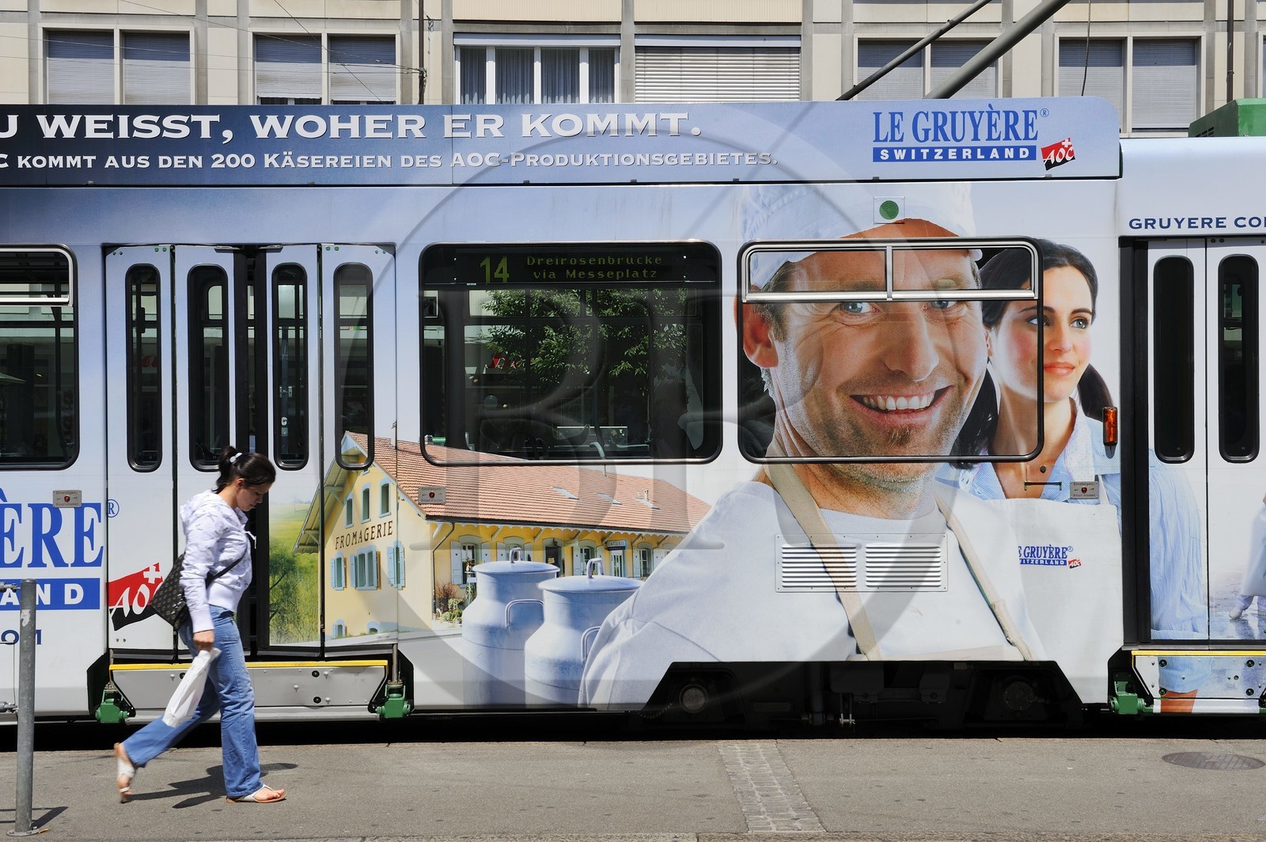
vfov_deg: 26.9
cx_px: 633
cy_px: 421
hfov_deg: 39.6
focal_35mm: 50
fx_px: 1757
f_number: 16
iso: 200
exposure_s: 1/160
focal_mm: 50
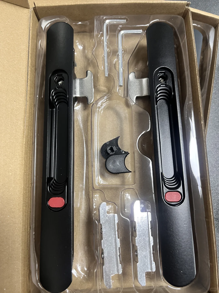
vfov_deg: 67.3
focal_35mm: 26
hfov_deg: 53.1
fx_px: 219
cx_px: 110
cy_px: 146
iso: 320
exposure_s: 1/60
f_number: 1.6
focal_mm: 5.1
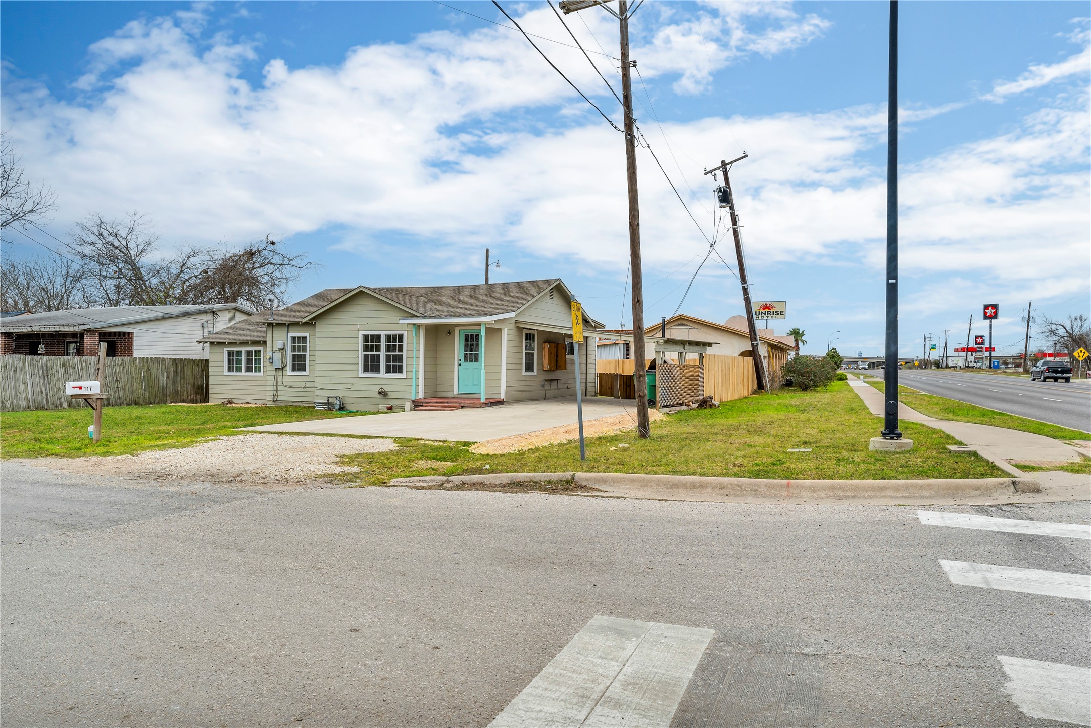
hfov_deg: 73.7
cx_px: 546
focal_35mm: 24
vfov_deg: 53.1
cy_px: 364
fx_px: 727
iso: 400
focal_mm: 24
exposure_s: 1/640
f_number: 8
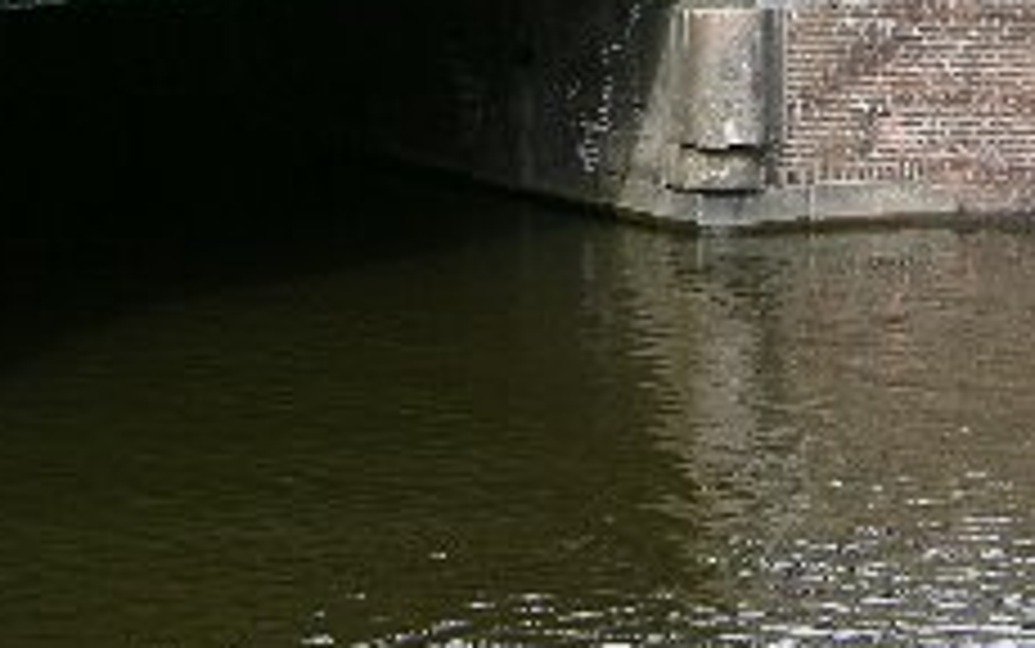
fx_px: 4431
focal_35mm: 157
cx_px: 137
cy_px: -212
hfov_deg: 13.2
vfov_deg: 8.2
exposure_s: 1/94
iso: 50
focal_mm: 14.7
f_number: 5
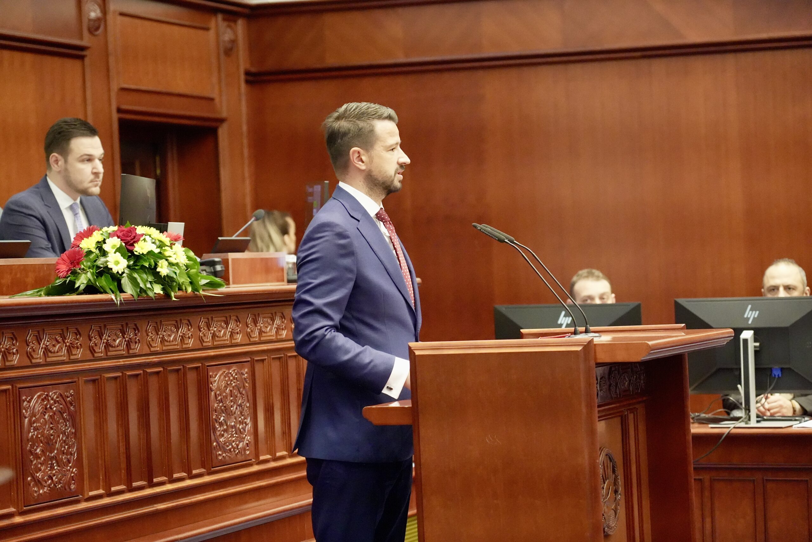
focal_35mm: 105
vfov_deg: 13.0
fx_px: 2368
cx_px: 406
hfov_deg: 19.5
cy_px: 271
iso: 12800
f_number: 4
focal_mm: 105
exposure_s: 1/250
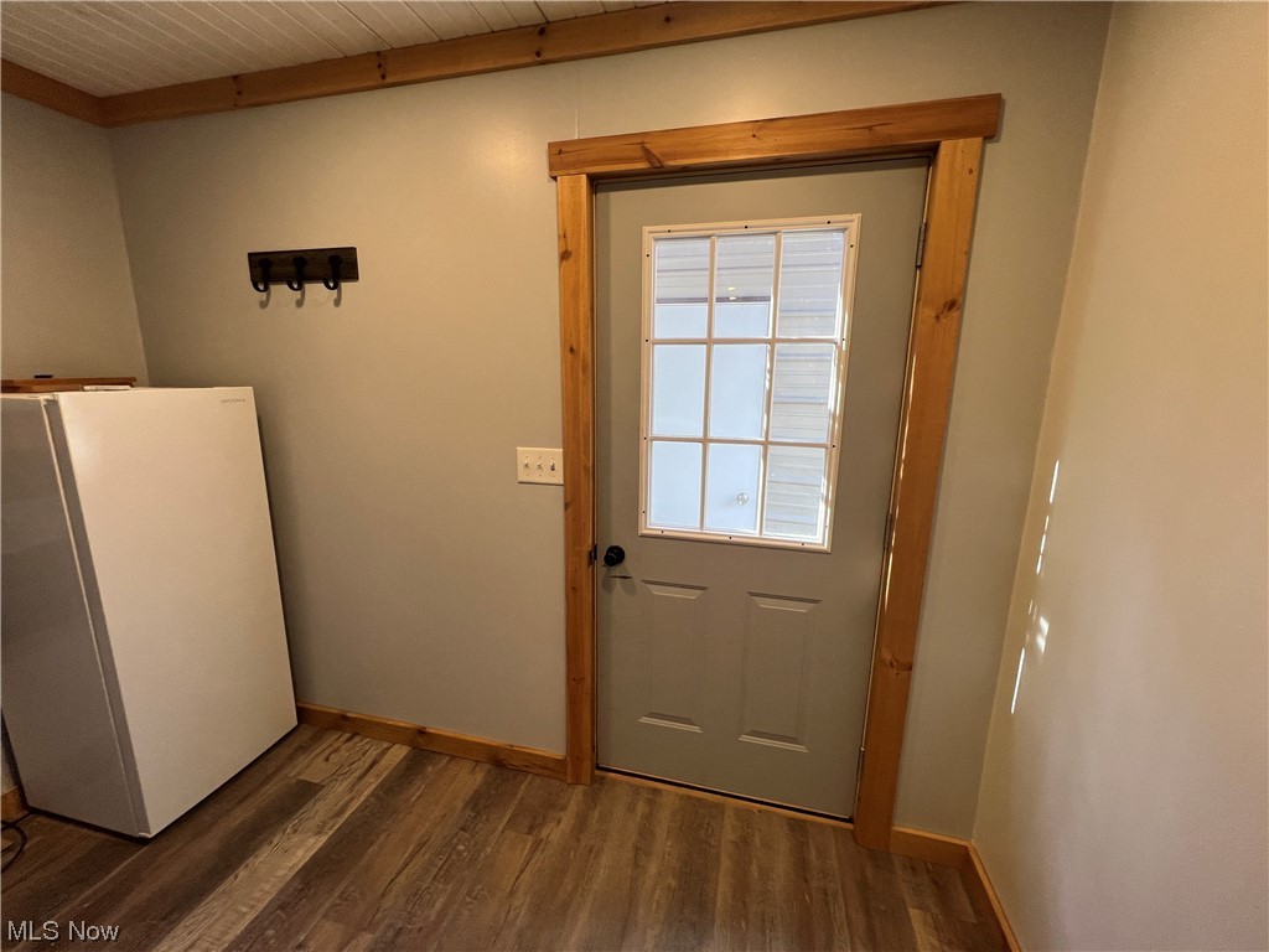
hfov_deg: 106.2
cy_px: 476
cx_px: 634
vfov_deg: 89.9
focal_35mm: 13
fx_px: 477
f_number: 1.8
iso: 80
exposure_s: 1/120
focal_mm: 1.57
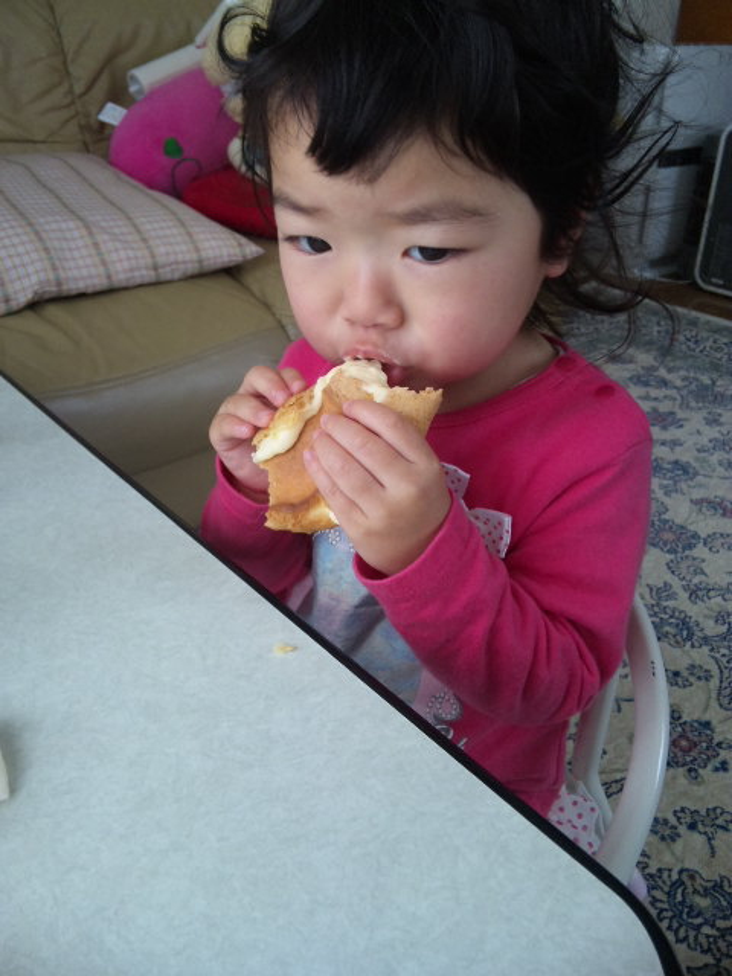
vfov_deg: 61.7
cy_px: 488
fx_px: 818
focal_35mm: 29
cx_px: 366
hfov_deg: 48.2
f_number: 2.8
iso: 110
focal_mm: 4.82
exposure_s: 1/16.7
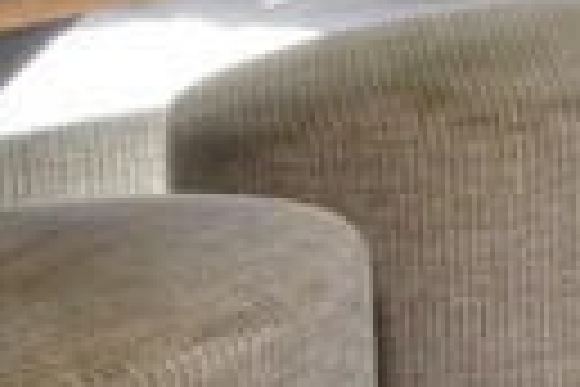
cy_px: -394
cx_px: 2217
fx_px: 2046
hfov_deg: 8.6
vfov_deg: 10.0
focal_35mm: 127
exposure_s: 1/60
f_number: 11
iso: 2000
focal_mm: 16
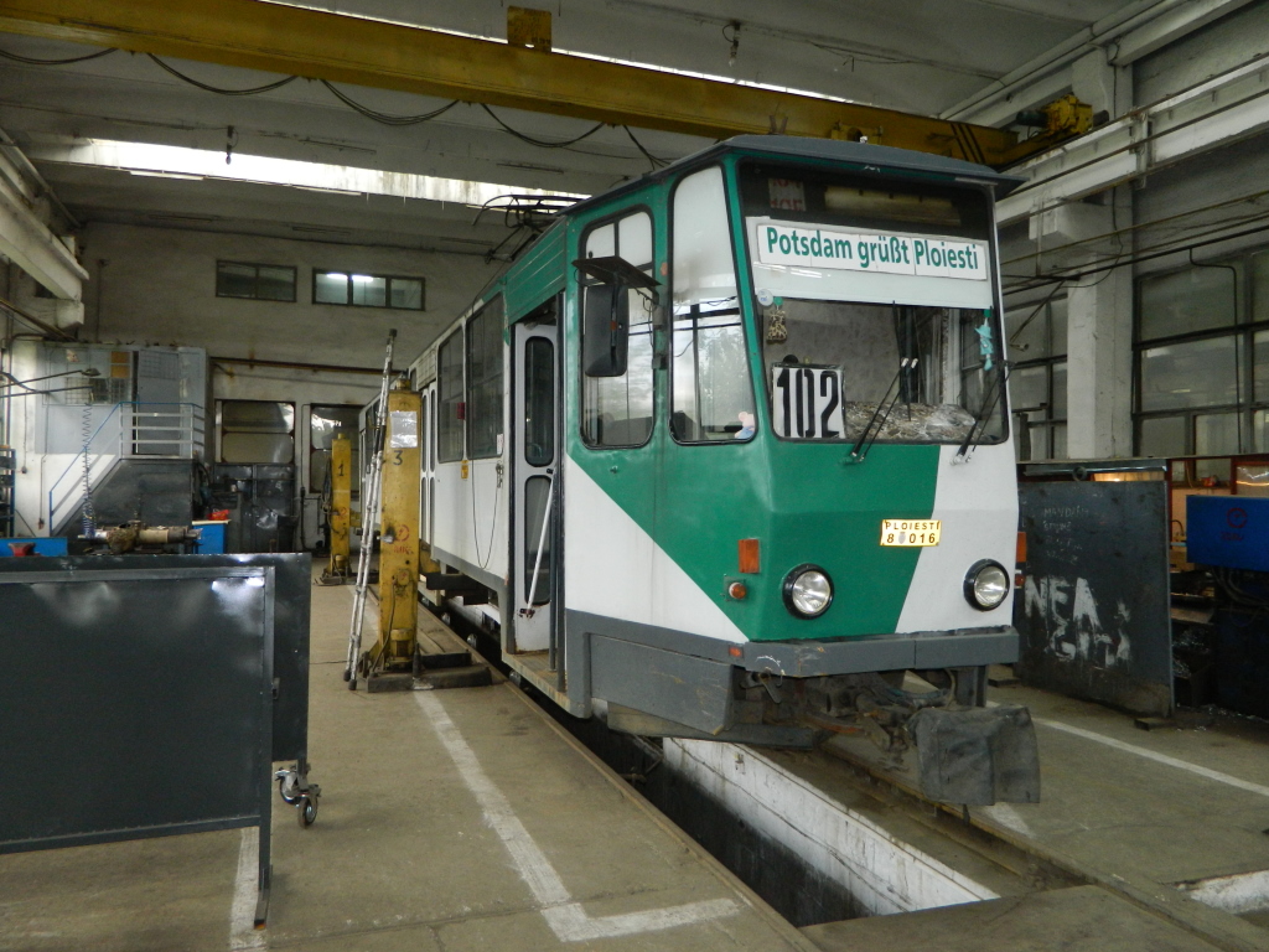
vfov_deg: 54.9
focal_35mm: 25
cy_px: 476
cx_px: 634
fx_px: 916
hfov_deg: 69.4
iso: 200
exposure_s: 1/30
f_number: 3.1
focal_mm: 4.5
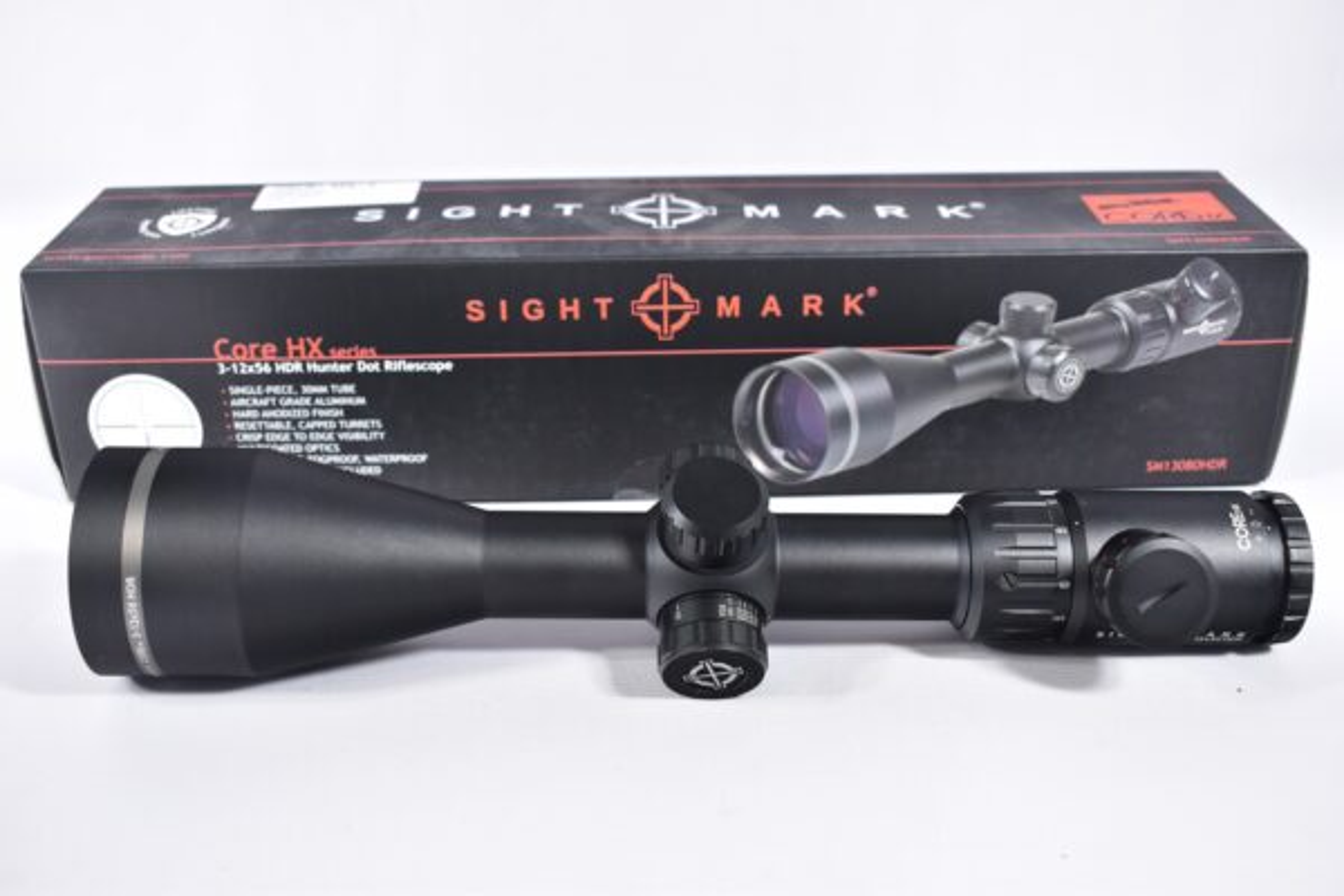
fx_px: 1512
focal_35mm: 40
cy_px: 448
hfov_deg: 47.9
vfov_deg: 33.0
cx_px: 672
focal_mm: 27
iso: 640
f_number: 5
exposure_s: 1/40
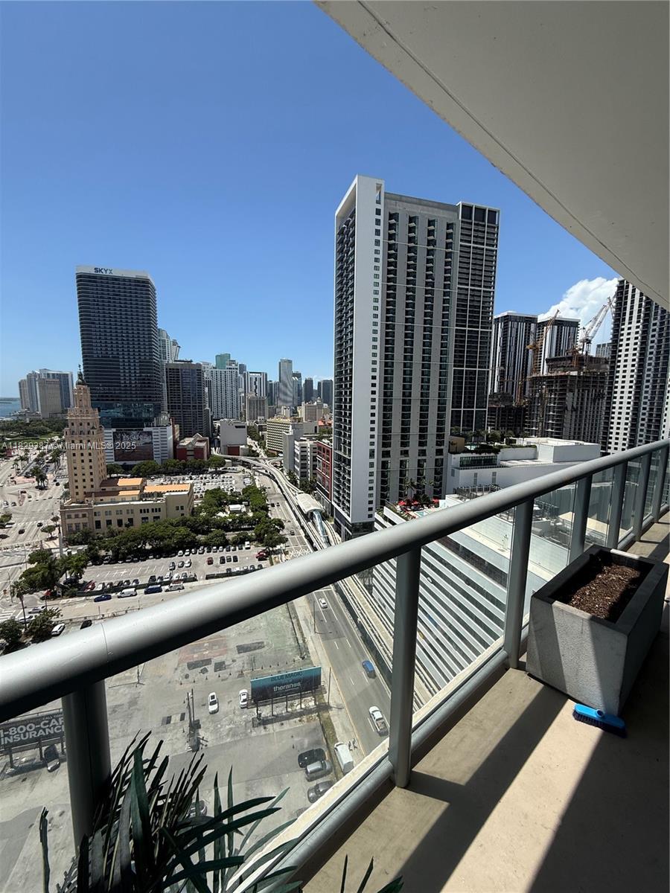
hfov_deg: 85.7
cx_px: 335
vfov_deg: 102.1
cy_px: 446
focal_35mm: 14
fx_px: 361
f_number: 2.2
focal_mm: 2.22
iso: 50
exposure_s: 1/2841
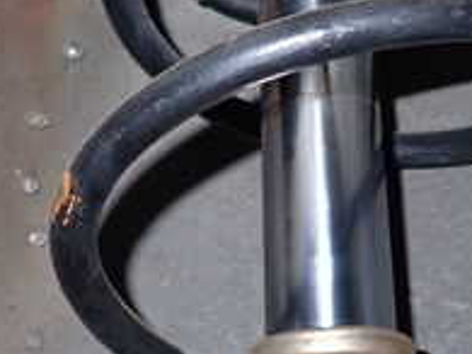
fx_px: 1049
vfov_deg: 18.9
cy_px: 75
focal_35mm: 77
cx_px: 324
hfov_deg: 25.2
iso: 320
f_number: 5.6
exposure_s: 1/30
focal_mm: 4.5
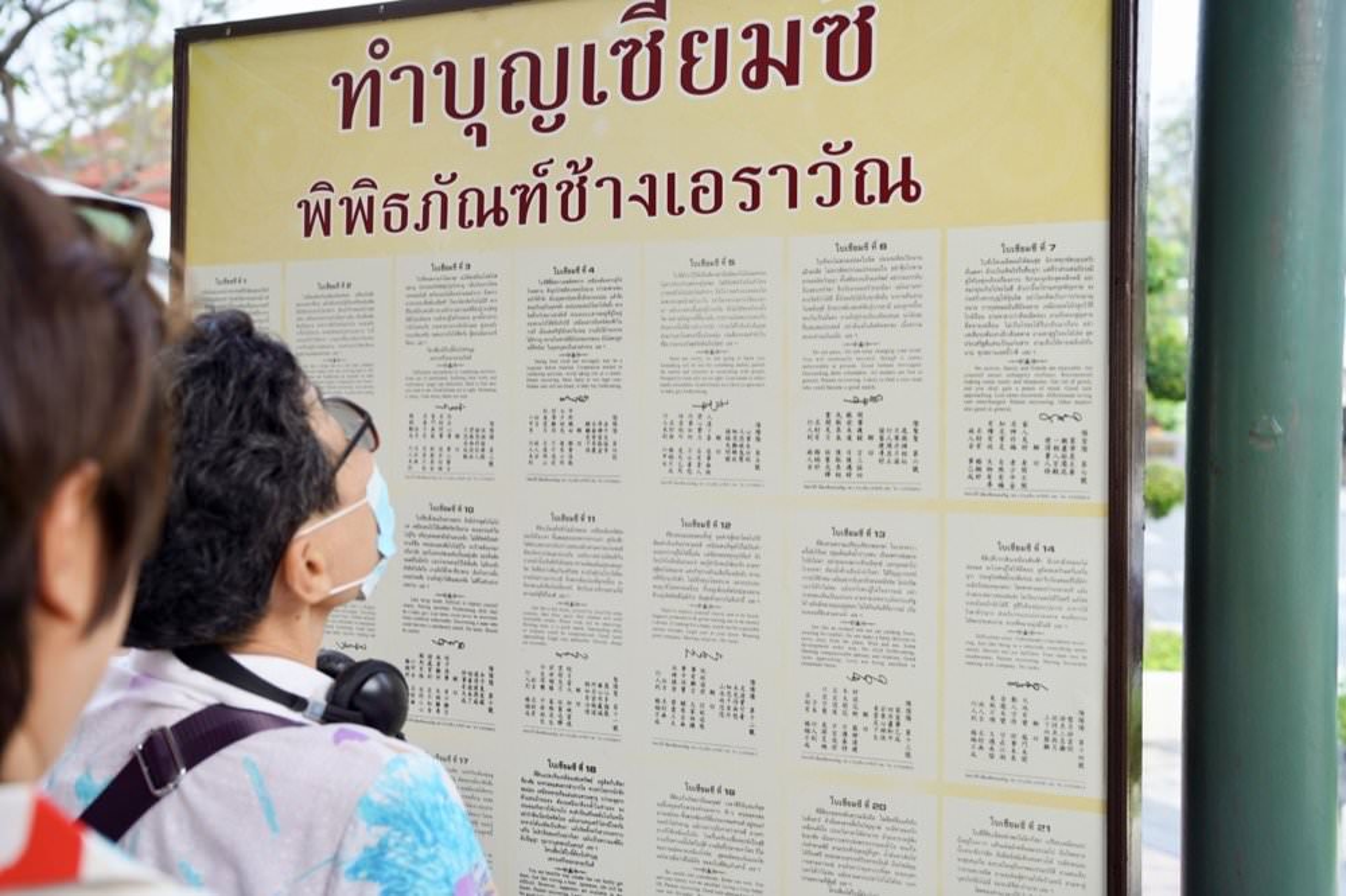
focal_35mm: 43
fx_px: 1607
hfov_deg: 45.4
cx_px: 673
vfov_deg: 31.2
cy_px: 448
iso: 100
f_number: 4.5
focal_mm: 43
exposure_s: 1/125
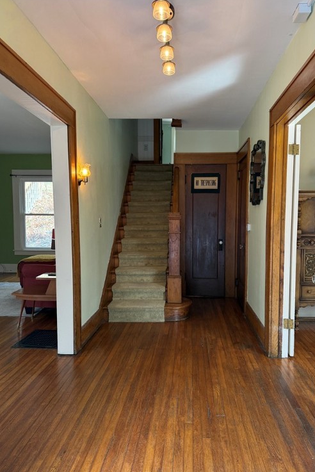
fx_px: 341
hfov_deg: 49.5
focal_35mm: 26
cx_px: 174
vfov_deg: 69.4
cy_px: 244
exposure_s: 1/120
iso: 250
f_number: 1.78
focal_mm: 6.76
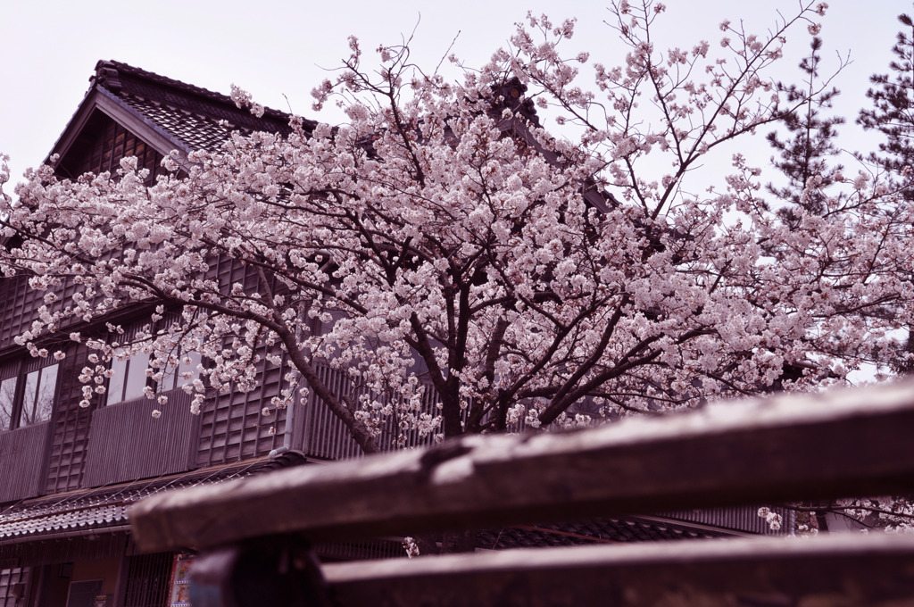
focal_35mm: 72
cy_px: 304
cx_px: 457
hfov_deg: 28.1
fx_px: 1826
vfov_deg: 18.9
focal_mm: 48
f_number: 10
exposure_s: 1/400
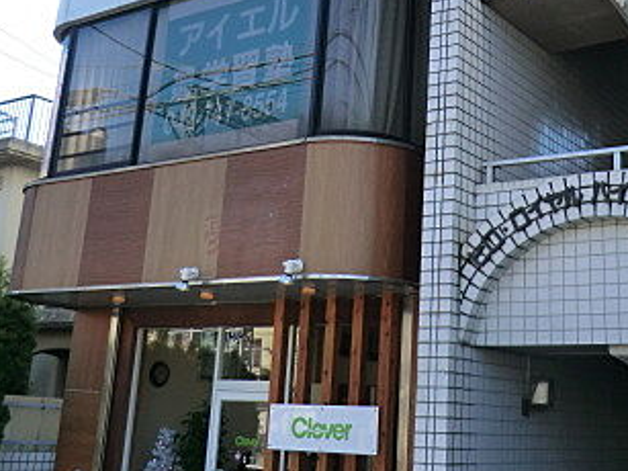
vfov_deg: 28.5
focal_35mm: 50
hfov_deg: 37.8
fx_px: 907
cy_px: 102
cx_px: 417
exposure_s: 1/500
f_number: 3.2
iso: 80
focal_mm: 4.3
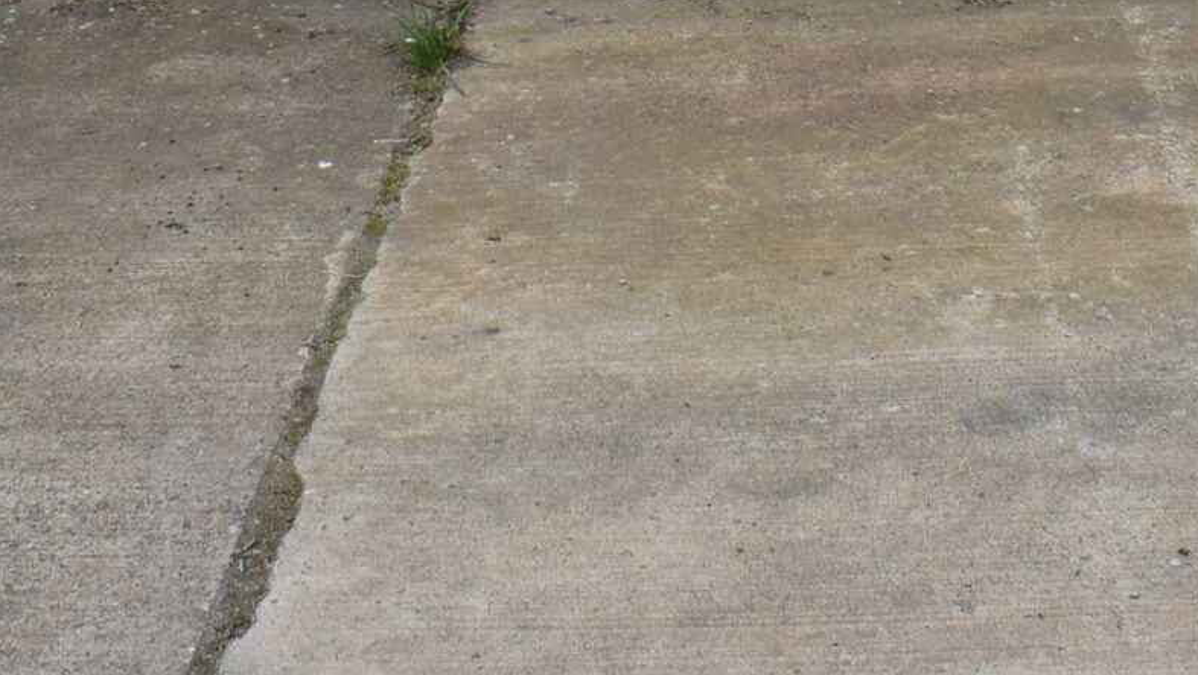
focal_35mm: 92
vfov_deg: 12.1
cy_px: -558
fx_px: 2923
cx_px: 801
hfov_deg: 23.1
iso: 200
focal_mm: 18
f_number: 6.3
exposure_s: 1/250
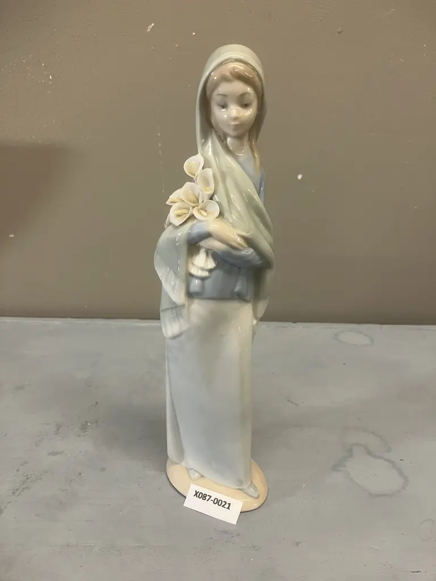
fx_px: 470
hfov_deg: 49.7
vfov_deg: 63.4
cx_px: 218
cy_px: 290
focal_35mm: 28
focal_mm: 3.99
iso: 80
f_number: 1.8
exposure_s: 1/50
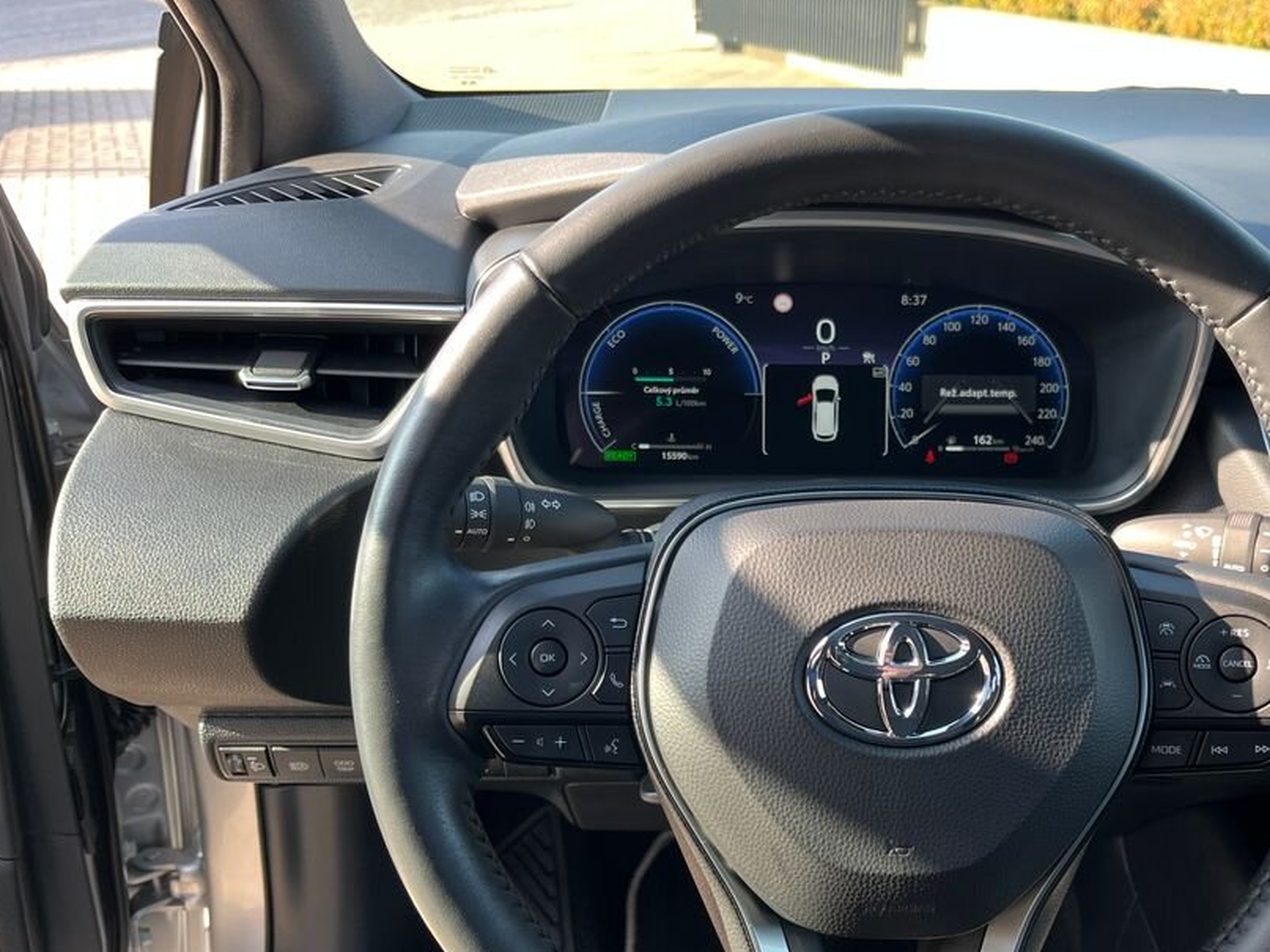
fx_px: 1211
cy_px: 581
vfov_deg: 42.7
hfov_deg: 54.9
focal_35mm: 33
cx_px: 770
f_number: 1.6
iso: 50
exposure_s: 1/121
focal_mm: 5.1
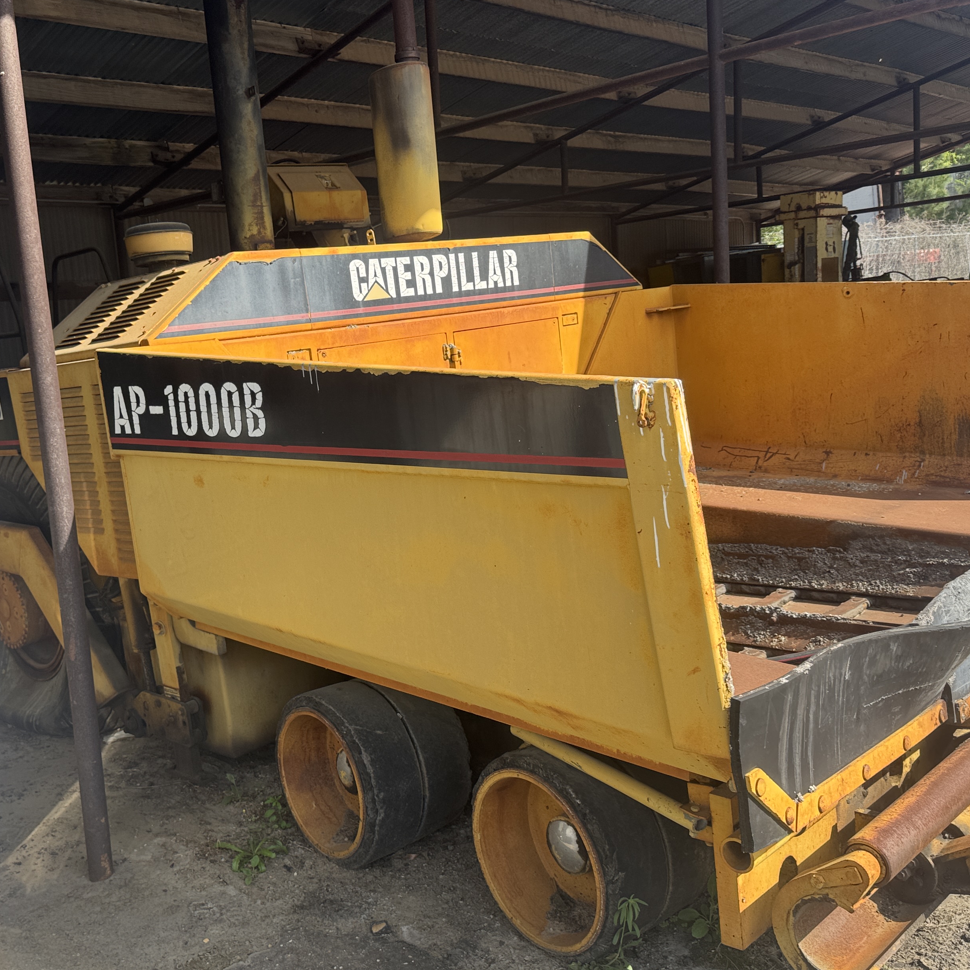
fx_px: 1110
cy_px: 520
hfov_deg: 46.7
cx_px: 352
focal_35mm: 35
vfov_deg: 47.2
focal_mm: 6.76
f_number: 1.78
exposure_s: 1/1560
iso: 80
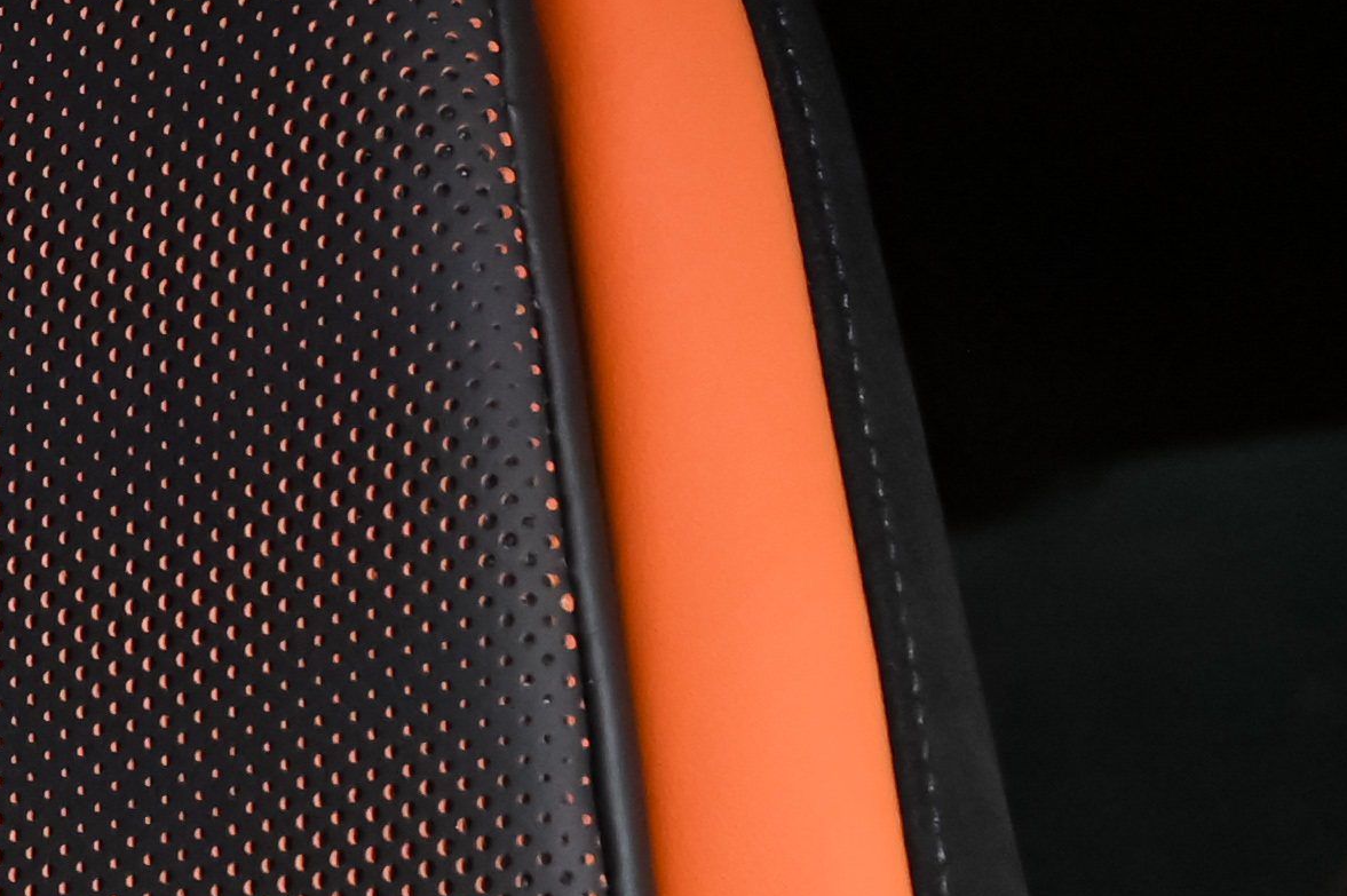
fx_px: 6917
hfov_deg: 10.2
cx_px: -1360
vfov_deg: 7.1
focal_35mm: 185
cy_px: 1819
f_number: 5
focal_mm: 36
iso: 3200
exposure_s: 1/160
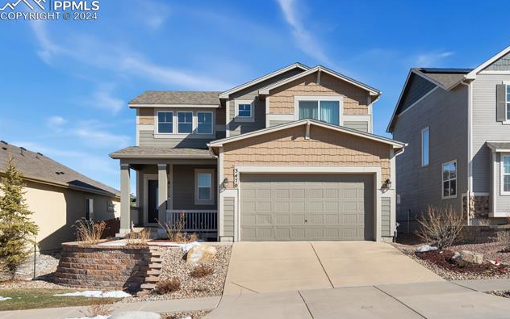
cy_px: 164
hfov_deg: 58.1
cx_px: 257
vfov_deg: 38.3
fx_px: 459
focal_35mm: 33
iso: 1250
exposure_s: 1/1500
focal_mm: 32
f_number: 8
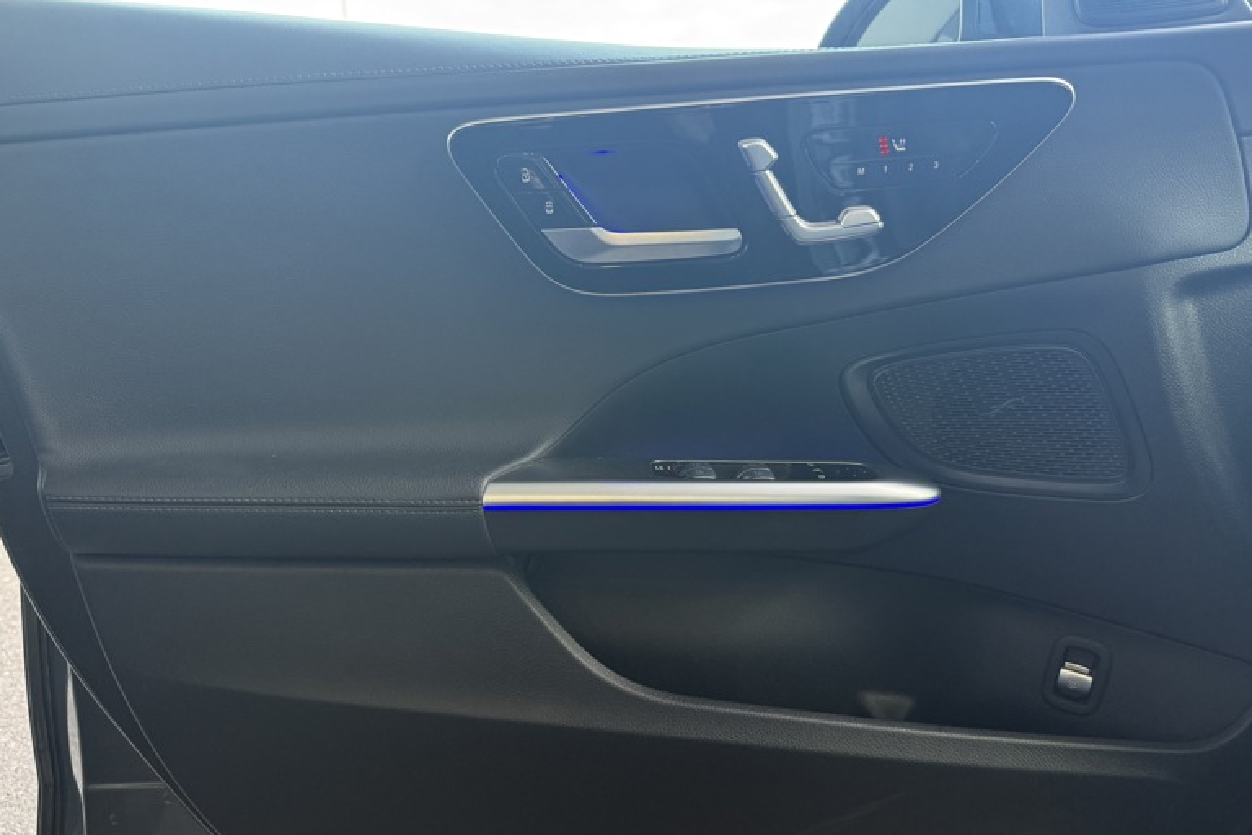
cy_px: 475
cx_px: 624
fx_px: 904
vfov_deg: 49.4
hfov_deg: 69.4
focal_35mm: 26
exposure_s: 1/78
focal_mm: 6.76
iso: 200
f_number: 1.78
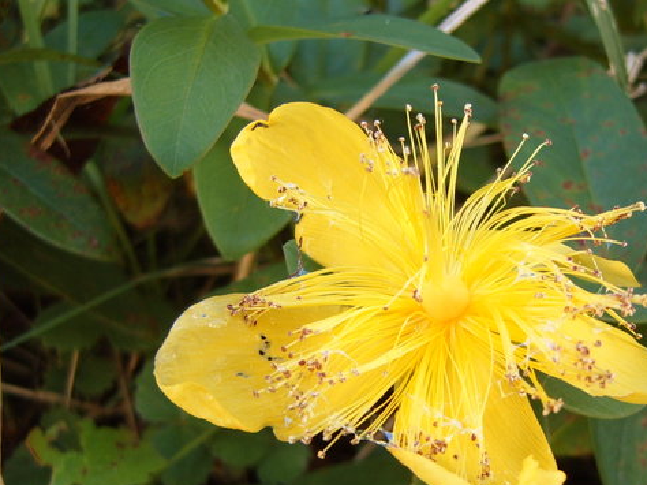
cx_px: 423
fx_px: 934
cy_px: 317
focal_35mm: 50
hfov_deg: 37.8
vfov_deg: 28.9
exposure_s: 1/60
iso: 63
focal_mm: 6.2
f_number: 2.9
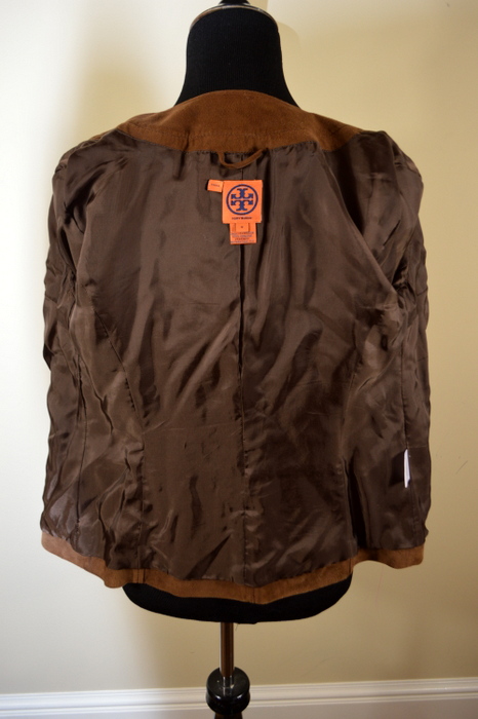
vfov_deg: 62.0
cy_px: 360
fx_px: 598
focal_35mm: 30
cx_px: 239
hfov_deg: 43.6
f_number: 3.8
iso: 500
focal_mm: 20
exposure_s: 1/60
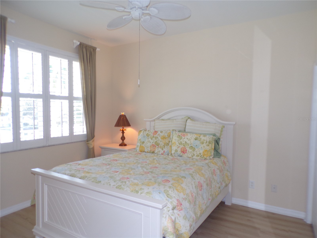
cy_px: 119
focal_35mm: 24
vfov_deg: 56.8
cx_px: 158
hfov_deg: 71.6
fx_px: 220
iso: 114
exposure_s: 1/34
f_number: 3
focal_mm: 4.3
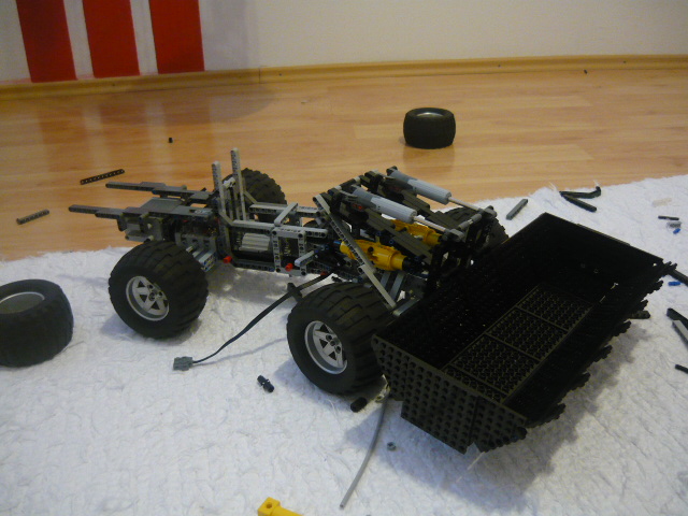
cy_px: 258
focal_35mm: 33
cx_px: 344
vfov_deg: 42.9
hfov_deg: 55.4
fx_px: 656
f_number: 2.8
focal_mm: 5.5
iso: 400
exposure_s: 1/10
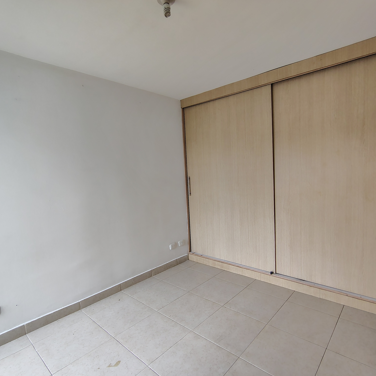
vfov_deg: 77.7
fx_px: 233
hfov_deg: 77.6
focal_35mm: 19
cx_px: 196
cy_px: 188
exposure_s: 1/60
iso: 163
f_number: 2.2
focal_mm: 2.13
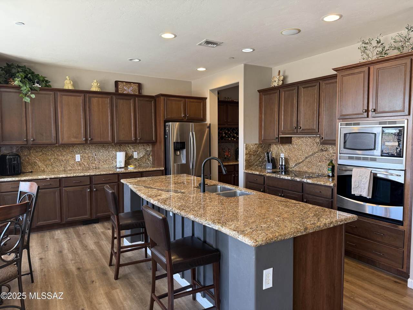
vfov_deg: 56.8
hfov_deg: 71.6
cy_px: 155
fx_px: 286
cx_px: 206
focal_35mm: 24
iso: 125
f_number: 1.78
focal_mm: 6.76
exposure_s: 1/60
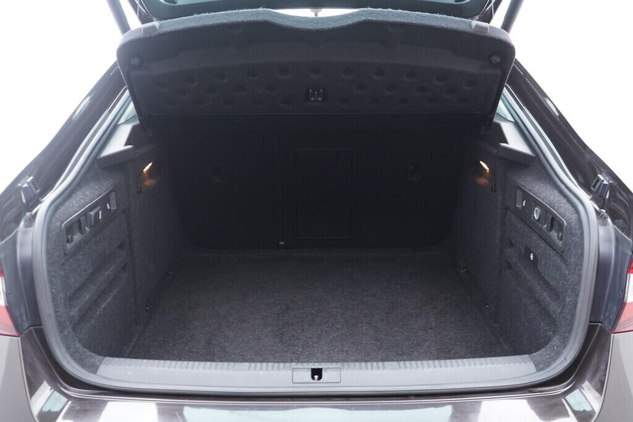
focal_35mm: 36
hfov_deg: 53.1
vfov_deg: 36.9
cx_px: 316
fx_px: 633
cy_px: 211
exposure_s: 1/40
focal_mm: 24
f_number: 2.8
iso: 640
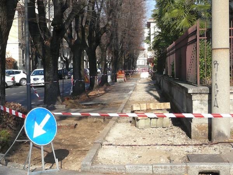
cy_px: 88
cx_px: 116
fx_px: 438
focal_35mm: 65
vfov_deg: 22.6
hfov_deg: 29.8
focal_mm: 6.7
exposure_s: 1/500
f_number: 3.2
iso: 100
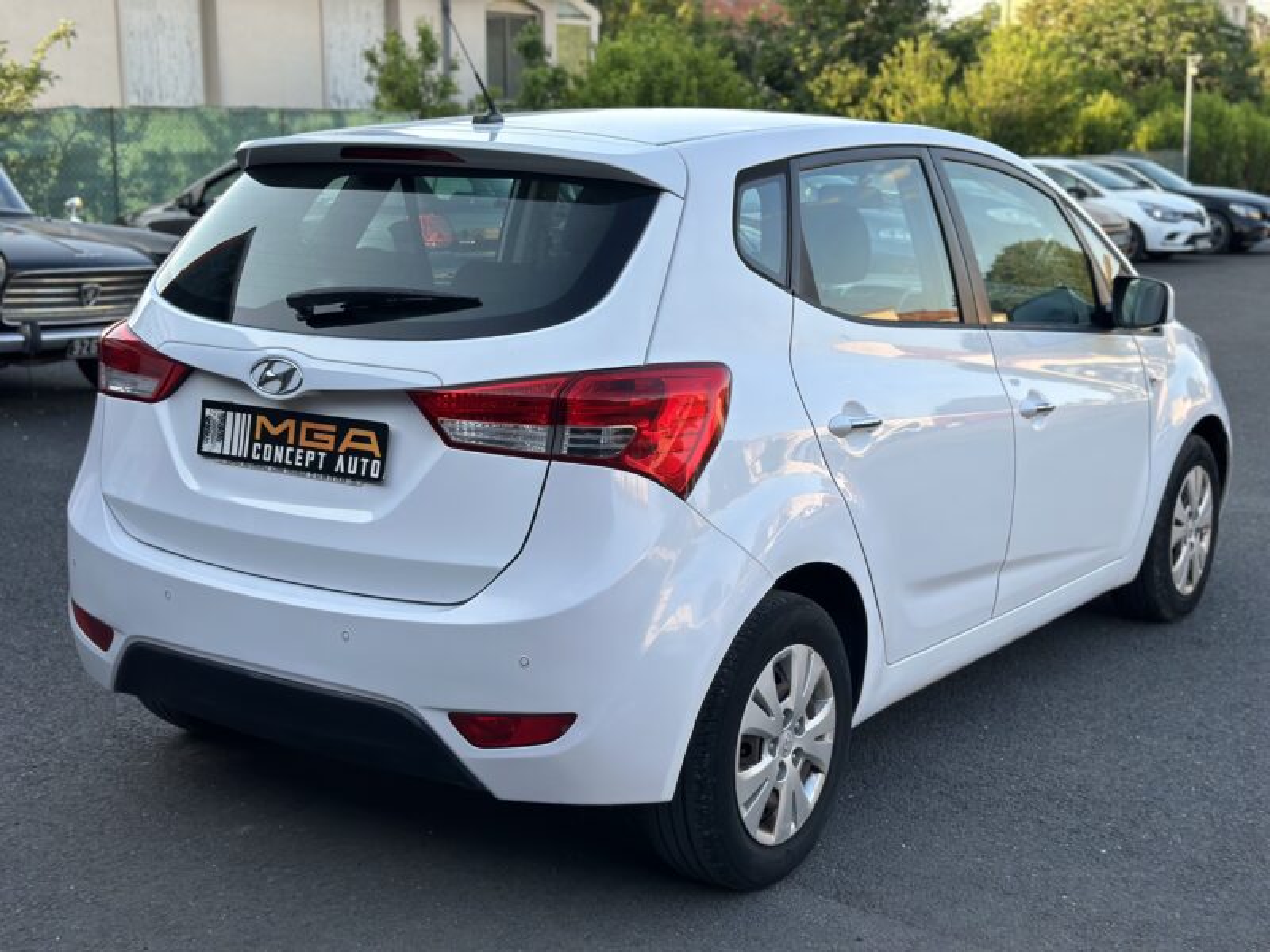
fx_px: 1761
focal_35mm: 48
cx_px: 635
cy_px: 476
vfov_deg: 30.3
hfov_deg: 39.7
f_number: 1.78
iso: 80
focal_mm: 6.86
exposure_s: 1/756
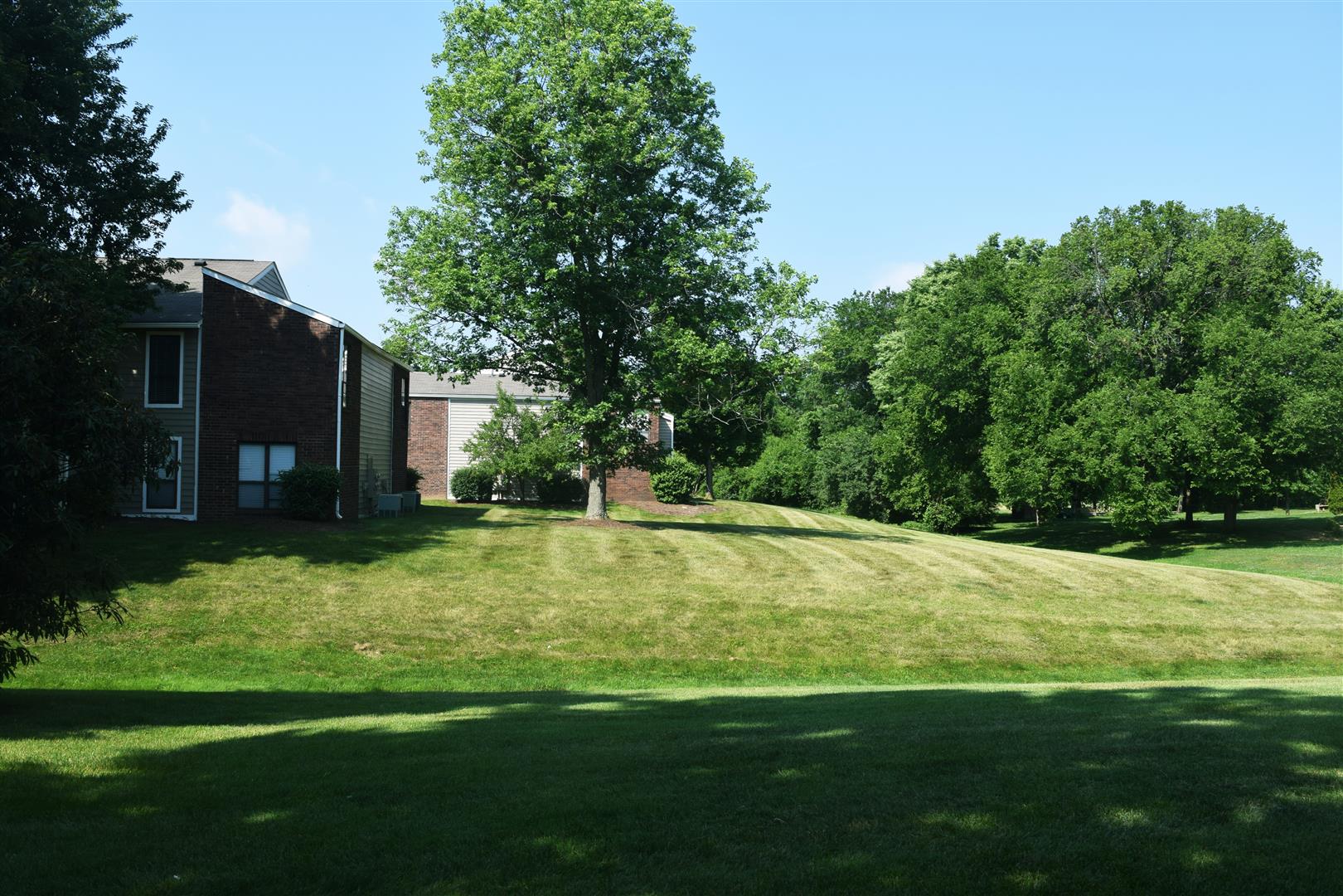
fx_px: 1175
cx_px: 672
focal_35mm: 32
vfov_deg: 41.7
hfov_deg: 59.5
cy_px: 448
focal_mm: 21
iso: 200
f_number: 9
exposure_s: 1/320
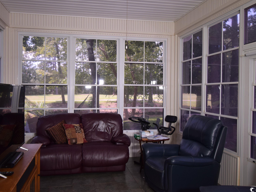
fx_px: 244
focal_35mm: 33
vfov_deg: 42.9
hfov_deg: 55.3
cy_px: 94
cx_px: 123
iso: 500
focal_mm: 20
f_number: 5.6
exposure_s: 1/60
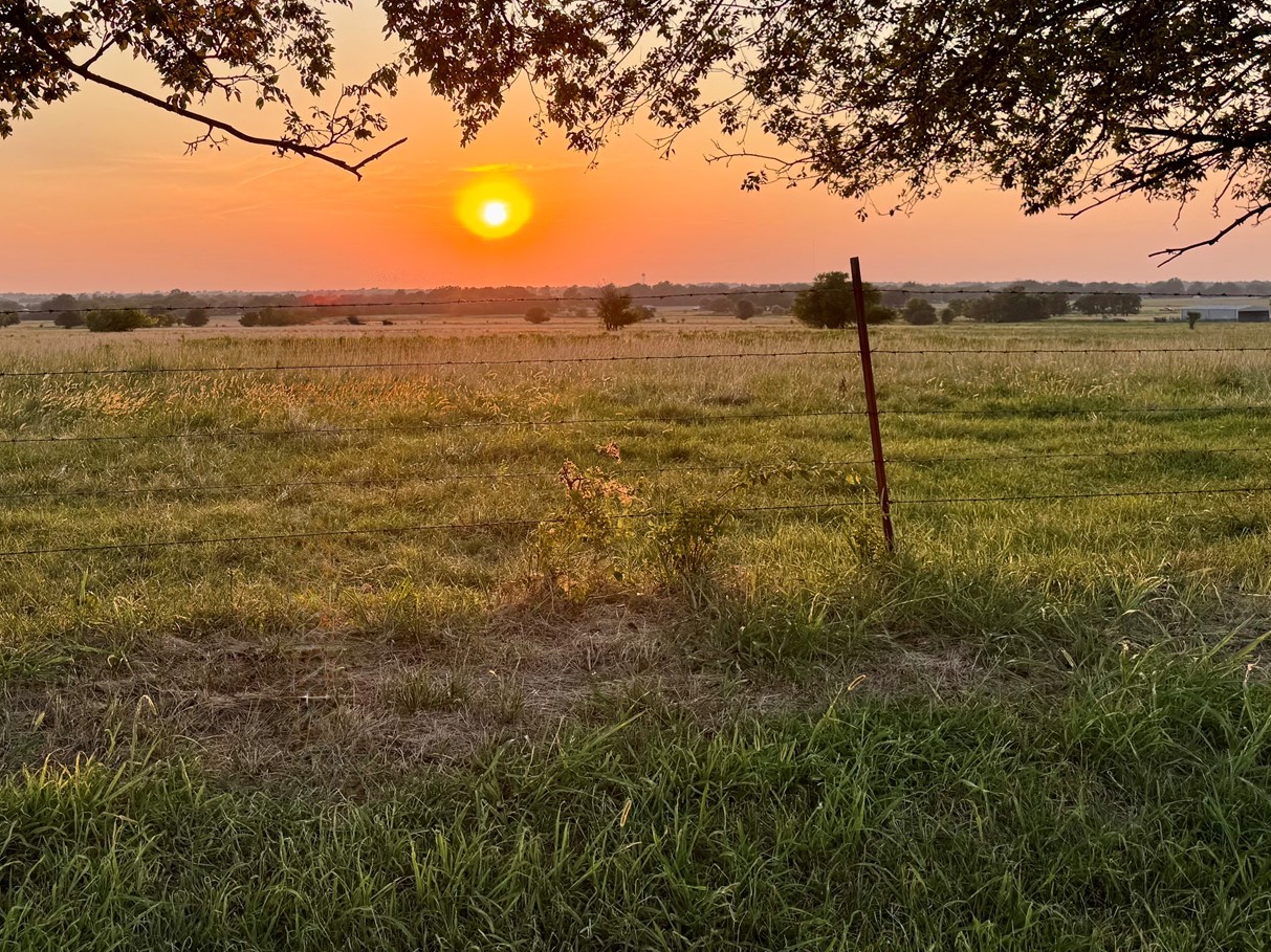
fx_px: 1395
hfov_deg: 48.1
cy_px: 281
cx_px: 410
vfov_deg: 37.1
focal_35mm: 38
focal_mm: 6.76
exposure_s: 1/952
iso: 80
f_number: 1.78
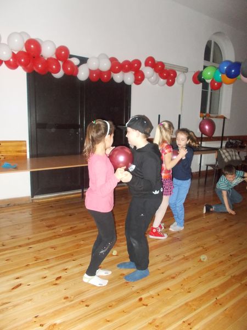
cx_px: 124
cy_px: 165
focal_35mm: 26
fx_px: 247
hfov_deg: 53.1
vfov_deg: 67.3
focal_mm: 4.6
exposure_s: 1/25
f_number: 3.2
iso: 720
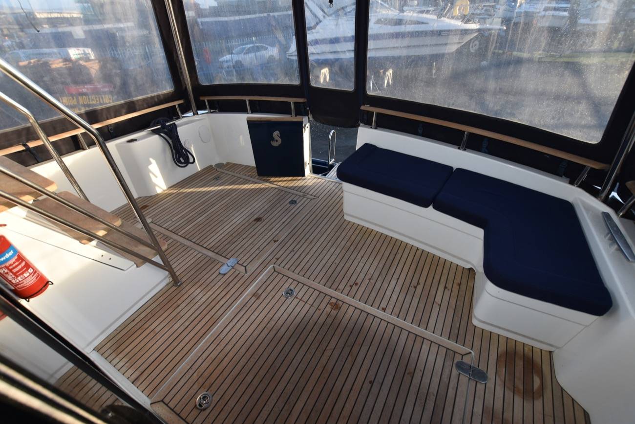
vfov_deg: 77.3
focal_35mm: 15
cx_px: 318
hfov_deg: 100.4
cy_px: 212
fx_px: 265
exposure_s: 1/125
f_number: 5.6
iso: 140
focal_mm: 10
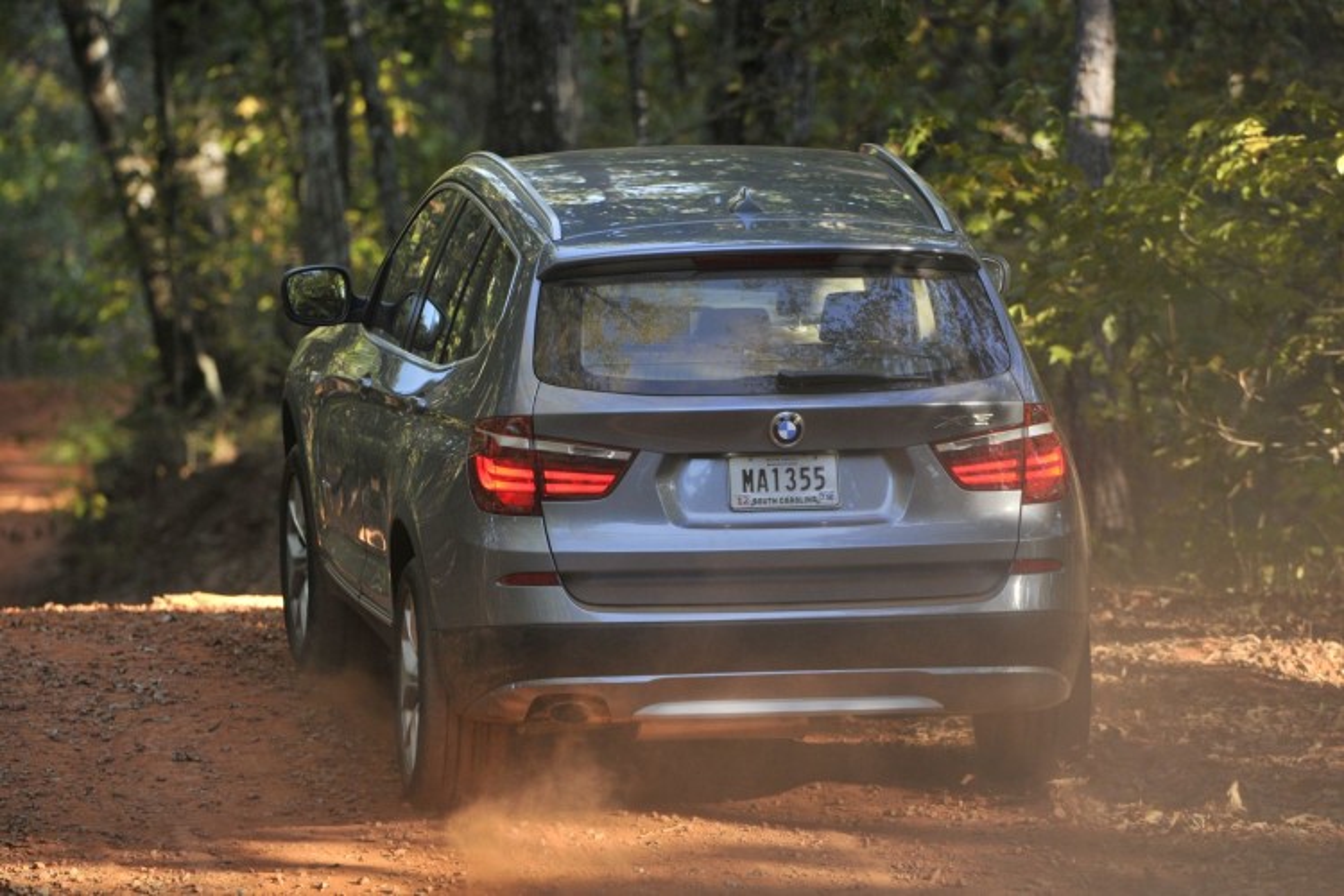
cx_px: 672
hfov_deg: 5.3
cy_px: 448
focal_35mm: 390
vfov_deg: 3.5
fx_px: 14559
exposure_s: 1/320
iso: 400
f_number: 4
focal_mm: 260
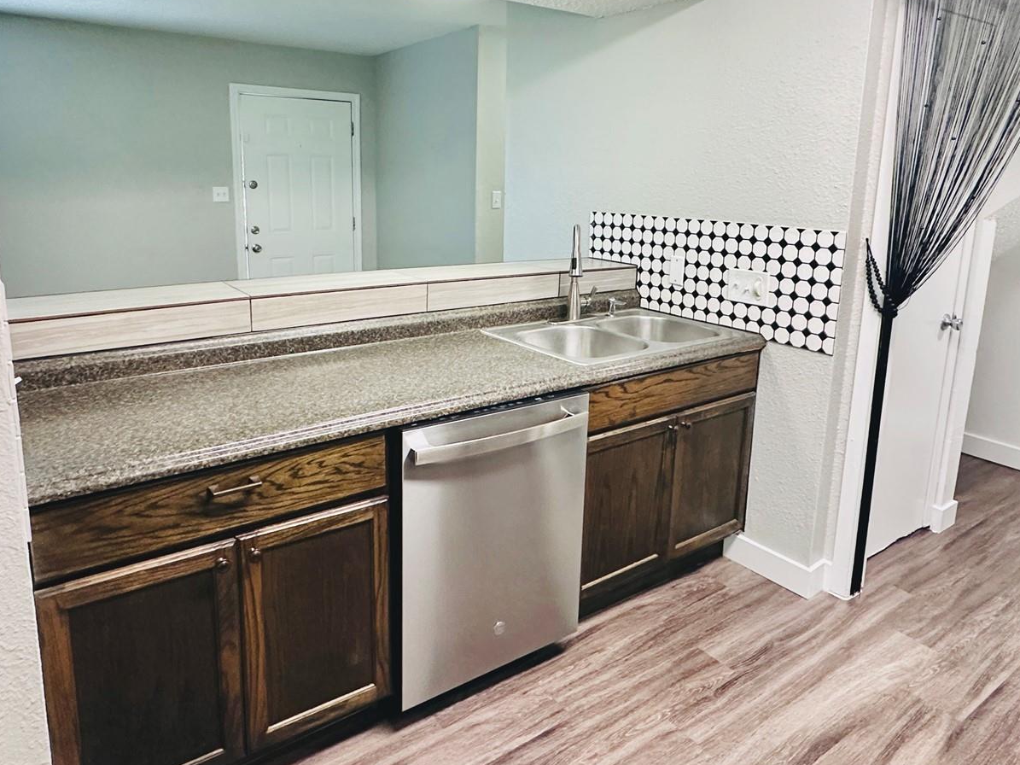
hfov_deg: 71.6
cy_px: 305
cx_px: 486
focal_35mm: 24
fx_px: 707
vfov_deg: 56.4
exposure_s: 1/60
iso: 320
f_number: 2.2
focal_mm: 2.22
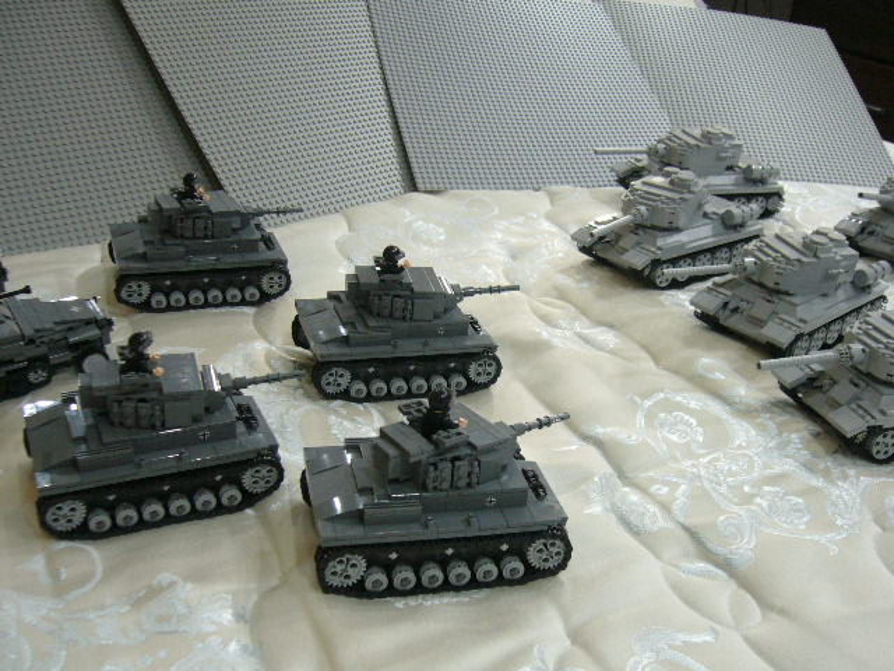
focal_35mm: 40
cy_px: 336
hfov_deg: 46.8
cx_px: 447
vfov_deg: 36.0
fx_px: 1033
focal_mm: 6.6
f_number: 3
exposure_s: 1/15
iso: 160
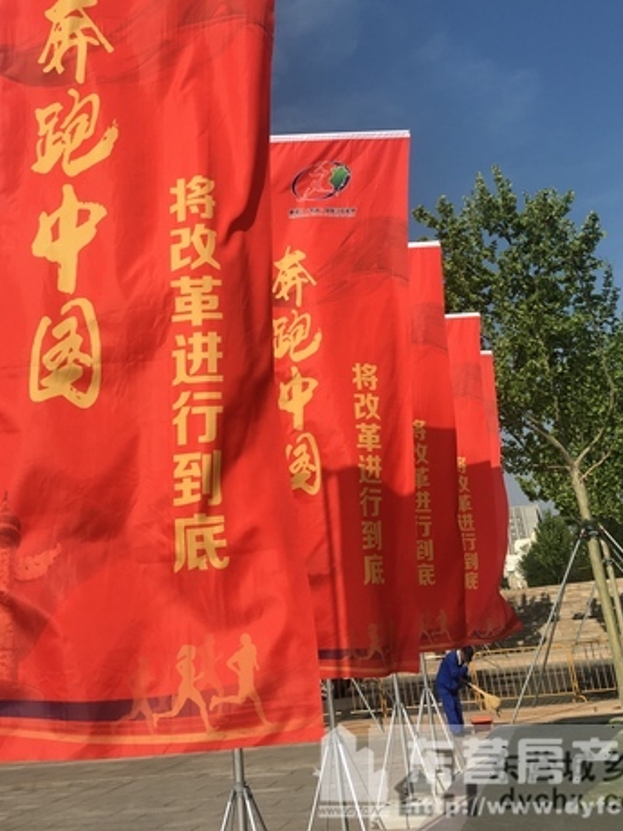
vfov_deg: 43.7
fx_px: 1008
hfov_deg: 34.2
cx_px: 242
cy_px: 238
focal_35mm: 42
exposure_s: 1/2024
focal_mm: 4.15
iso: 25
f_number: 2.2
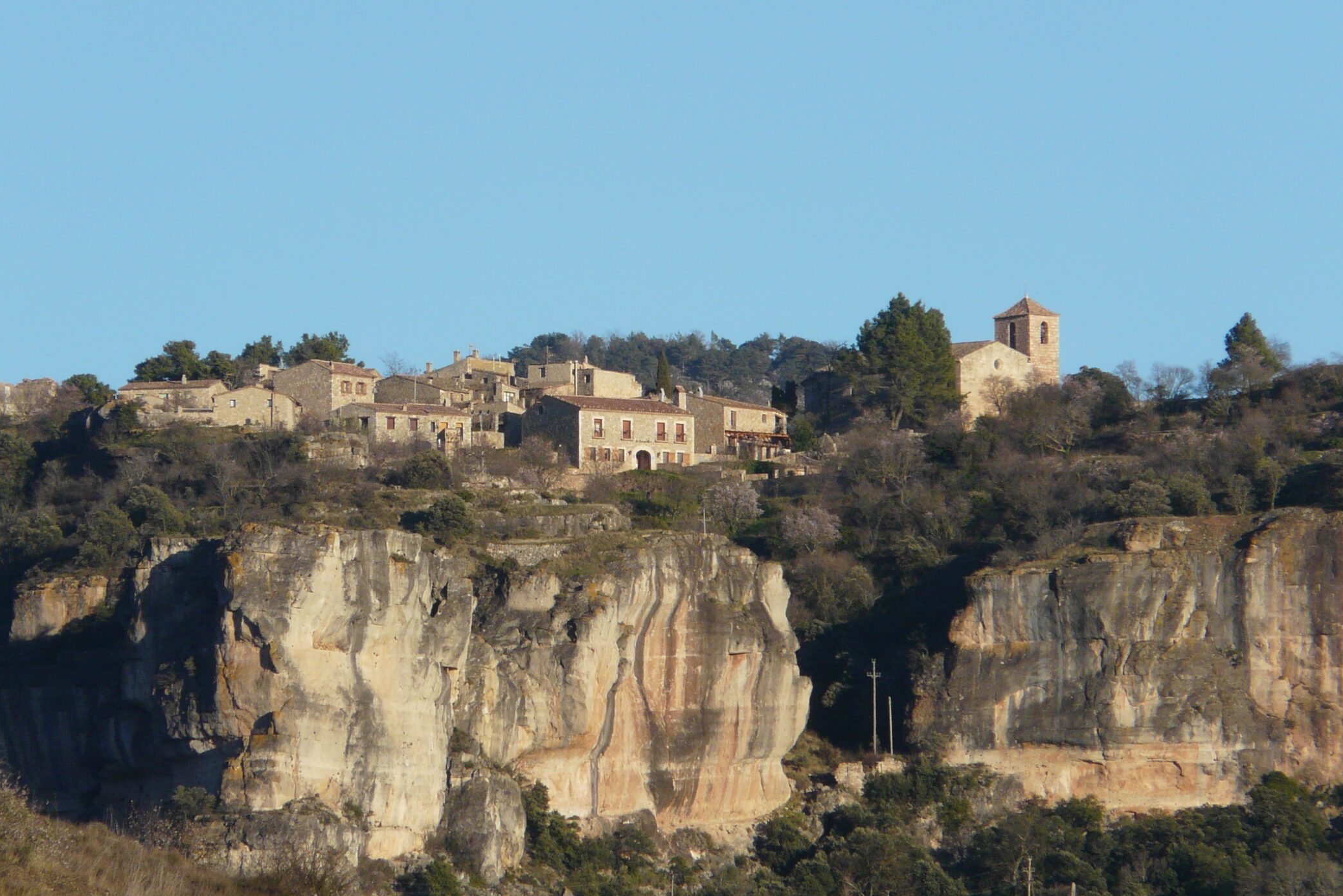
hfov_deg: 4.0
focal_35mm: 511
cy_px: 492
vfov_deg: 2.7
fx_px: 19063
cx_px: 631
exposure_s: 1/400
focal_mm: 65.3
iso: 100
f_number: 5.6
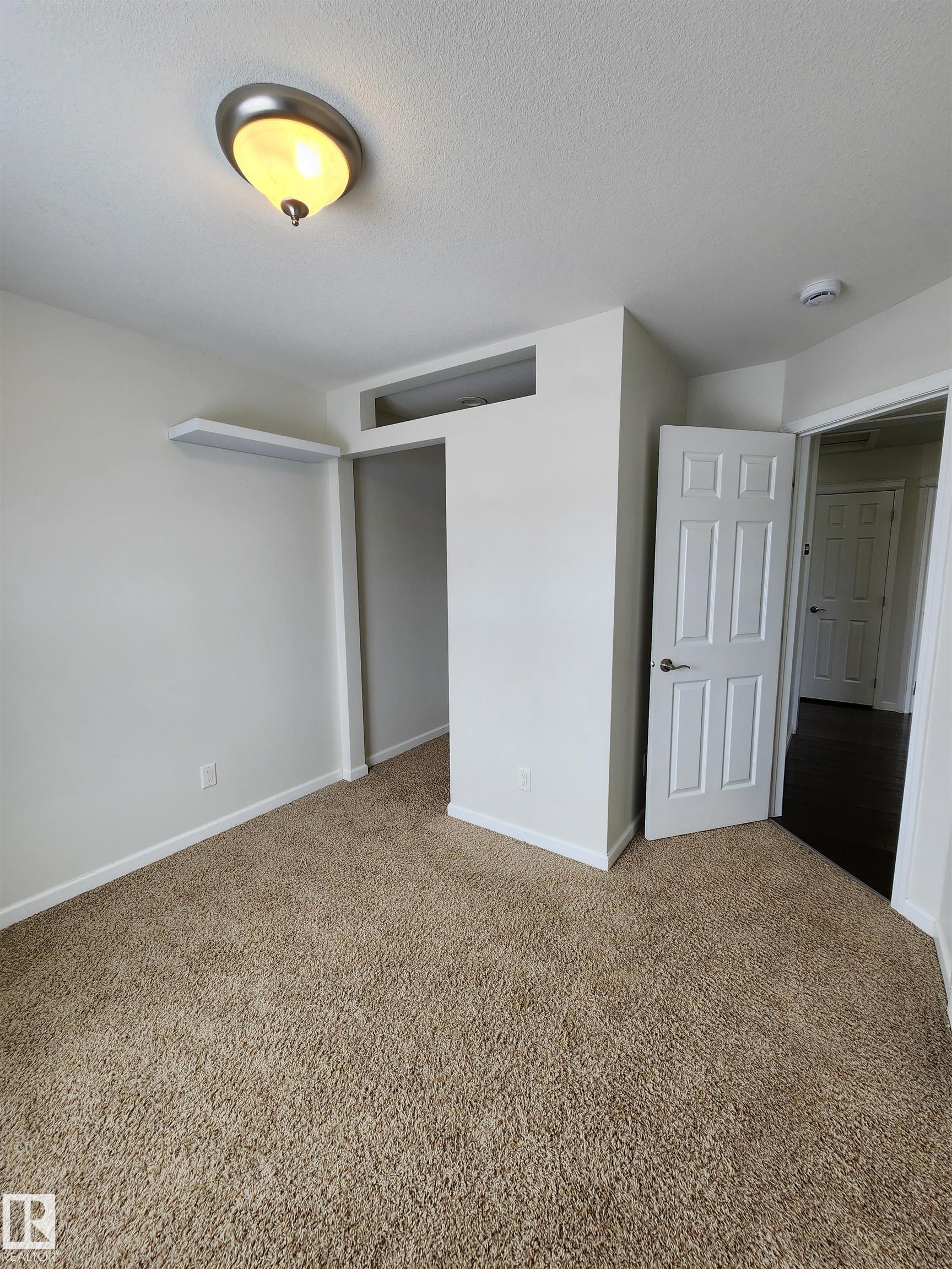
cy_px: 634
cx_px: 476
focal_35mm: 13
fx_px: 477
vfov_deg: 106.2
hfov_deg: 89.9
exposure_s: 1/120
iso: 80
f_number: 2.2
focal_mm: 2.2
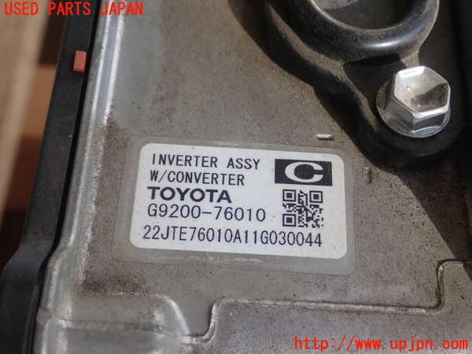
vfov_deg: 29.7
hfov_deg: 38.9
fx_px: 668
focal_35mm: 49
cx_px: 236
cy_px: 177
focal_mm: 8.99
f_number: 3.2
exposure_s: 1/100
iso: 200
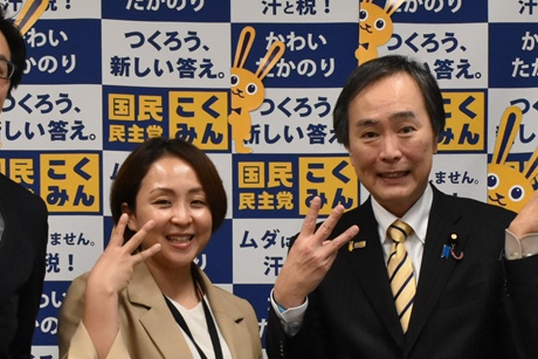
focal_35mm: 90
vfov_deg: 15.0
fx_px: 1347
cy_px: 337
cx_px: 313
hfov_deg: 22.6
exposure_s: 1/160
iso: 2500
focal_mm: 27
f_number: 6.3
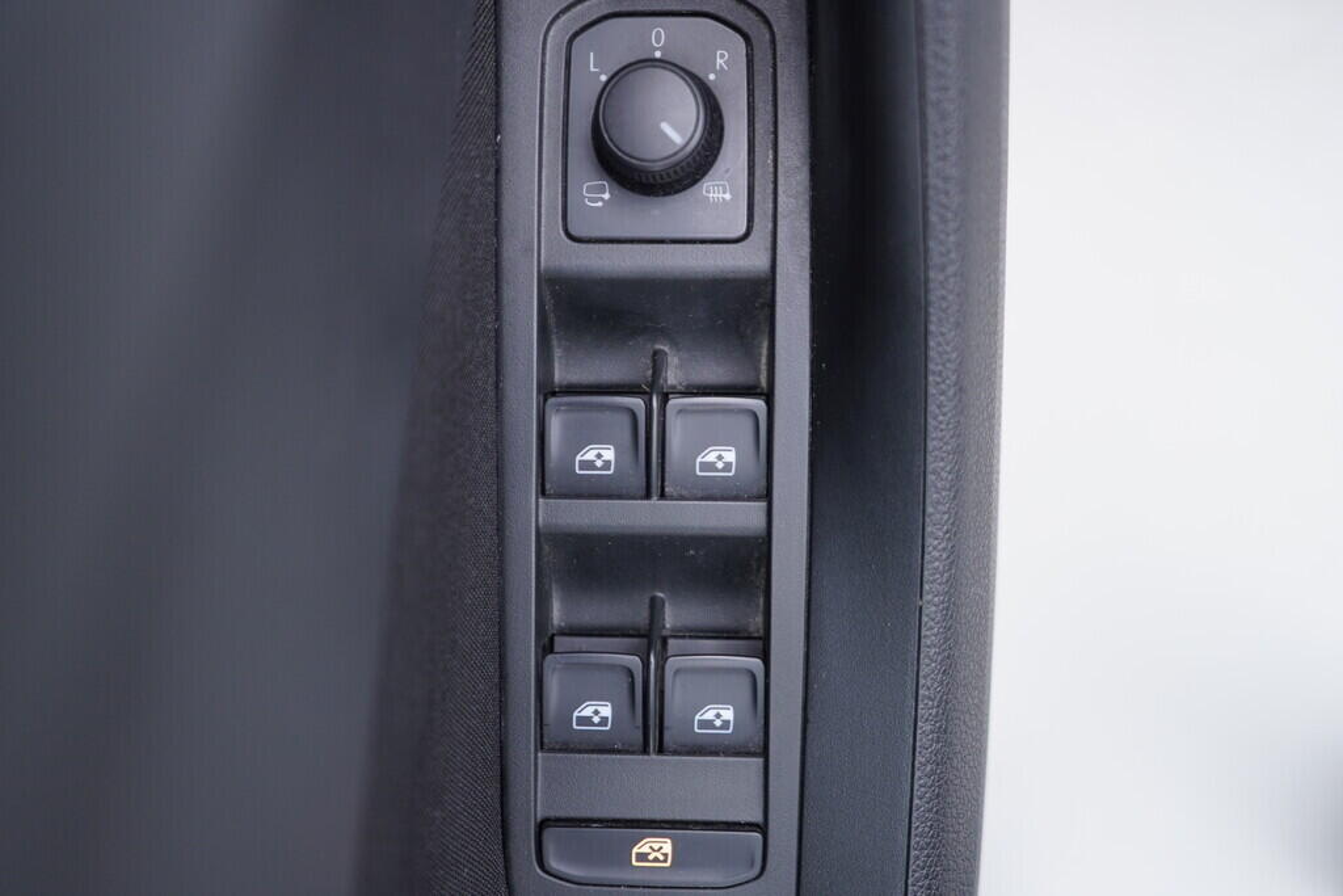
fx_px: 1343
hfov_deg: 53.1
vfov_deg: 36.9
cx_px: 672
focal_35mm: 36
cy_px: 448
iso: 250
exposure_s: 1/40
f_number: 2.8
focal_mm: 24
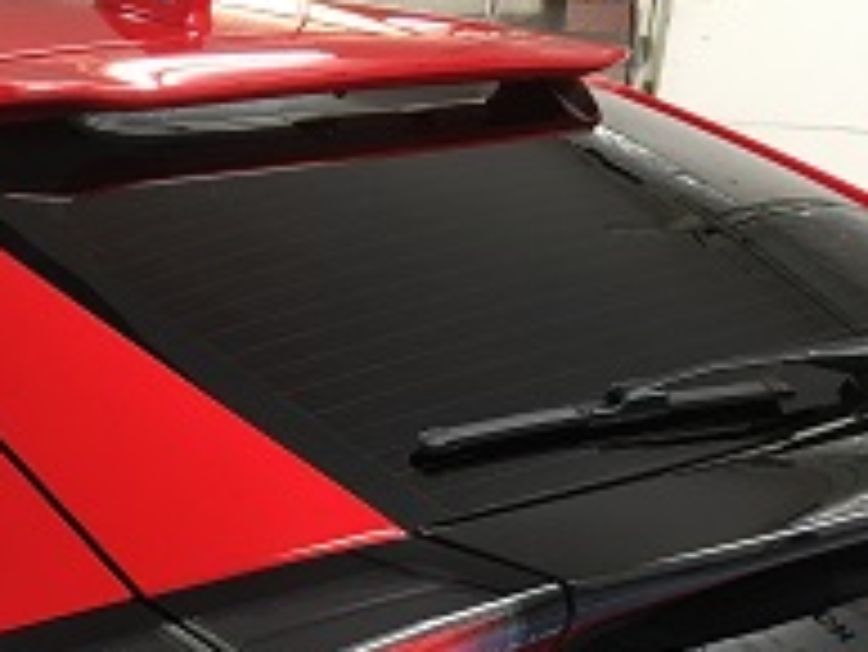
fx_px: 1731
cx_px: -18
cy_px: 591
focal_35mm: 69
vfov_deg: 20.9
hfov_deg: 26.5
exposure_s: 1/30
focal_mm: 4.15
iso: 80
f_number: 2.2
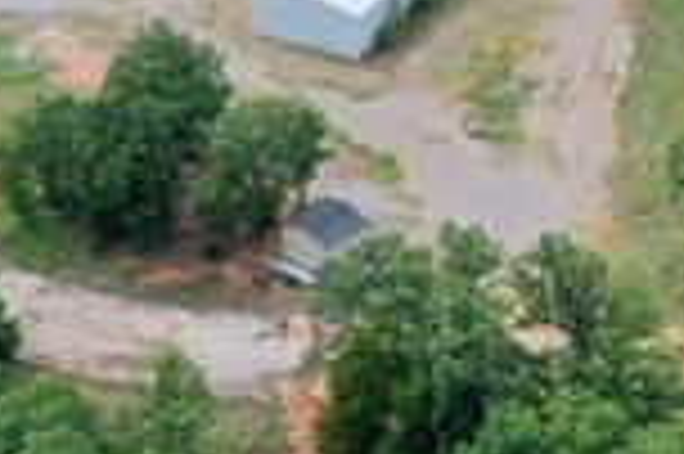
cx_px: 297
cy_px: -7
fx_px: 1746
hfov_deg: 22.2
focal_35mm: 92
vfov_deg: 14.6
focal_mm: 10.26
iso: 100
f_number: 4.5
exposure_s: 1/160
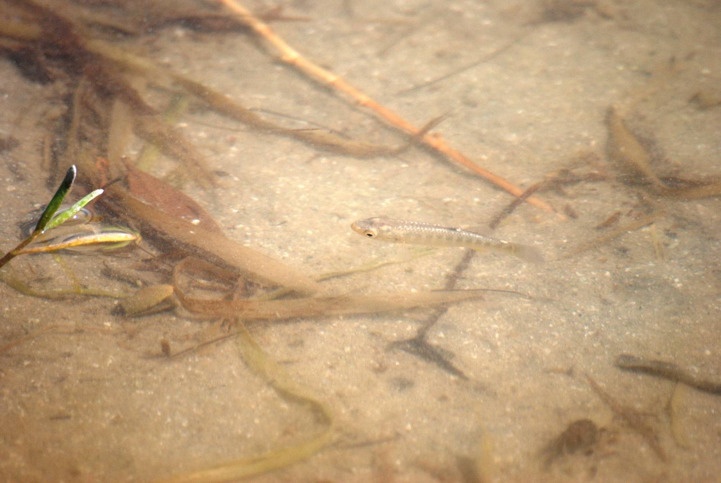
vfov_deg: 3.4
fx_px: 8121
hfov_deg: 5.1
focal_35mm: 405
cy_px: 242
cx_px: 360
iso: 400
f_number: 5.6
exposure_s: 1/1600
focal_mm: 270
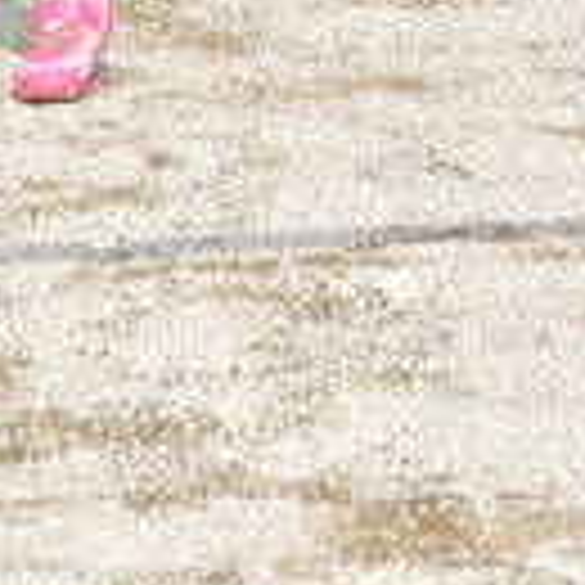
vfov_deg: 3.5
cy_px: -396
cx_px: 230
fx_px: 9464
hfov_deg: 3.5
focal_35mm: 495
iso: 200
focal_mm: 112
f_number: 5.6
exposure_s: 1/1600
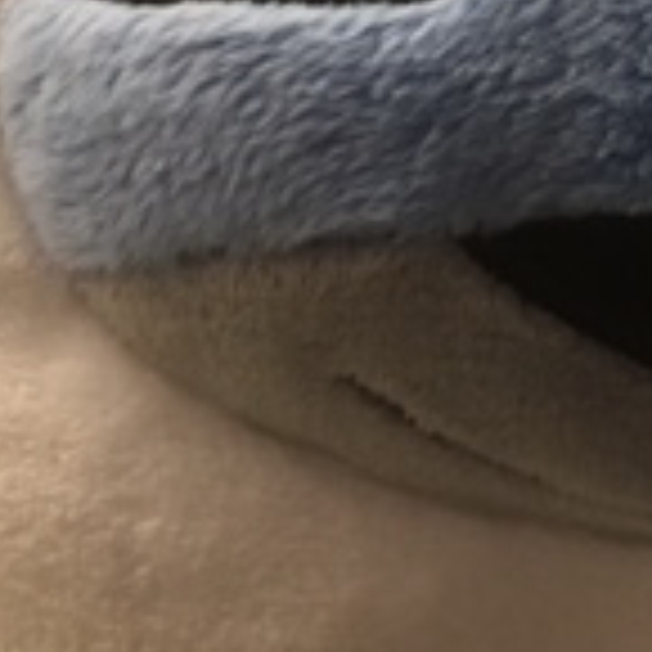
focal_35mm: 113
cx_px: 836
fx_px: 2408
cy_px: -130
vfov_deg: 14.9
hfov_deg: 14.8
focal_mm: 4.15
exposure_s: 1/33
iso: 160
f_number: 2.2
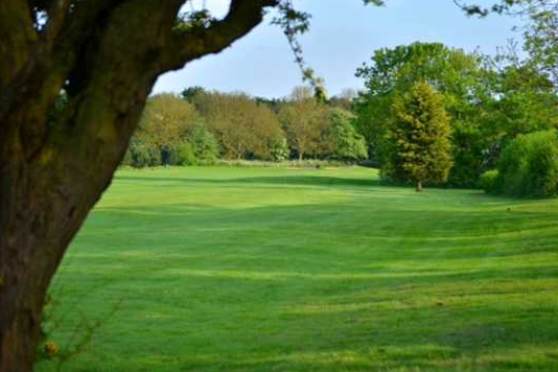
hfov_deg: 20.7
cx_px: 287
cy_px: 165
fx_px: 1528
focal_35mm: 99
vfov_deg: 13.9
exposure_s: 1/400
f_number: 4
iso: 100
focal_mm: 55
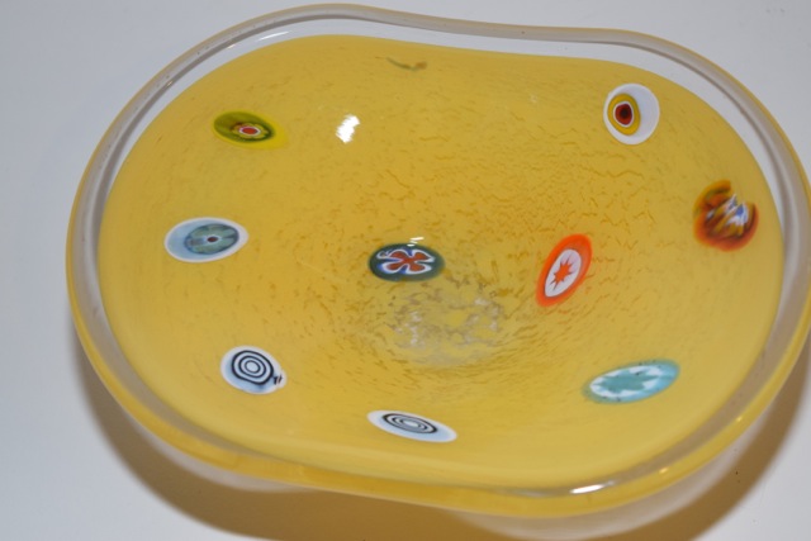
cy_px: 270
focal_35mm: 82
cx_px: 406
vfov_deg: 16.6
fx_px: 1859
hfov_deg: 24.6
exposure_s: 1/125
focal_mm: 55
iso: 800
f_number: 5.6
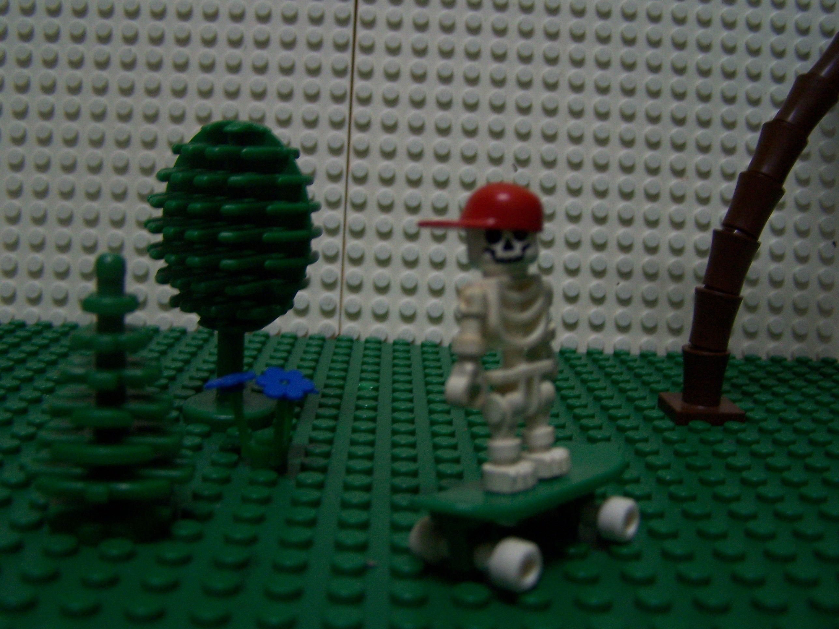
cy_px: 314
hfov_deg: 49.0
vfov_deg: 37.7
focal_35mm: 38
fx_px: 921
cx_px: 420
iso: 140
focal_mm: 6.3
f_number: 2.8
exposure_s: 1/6
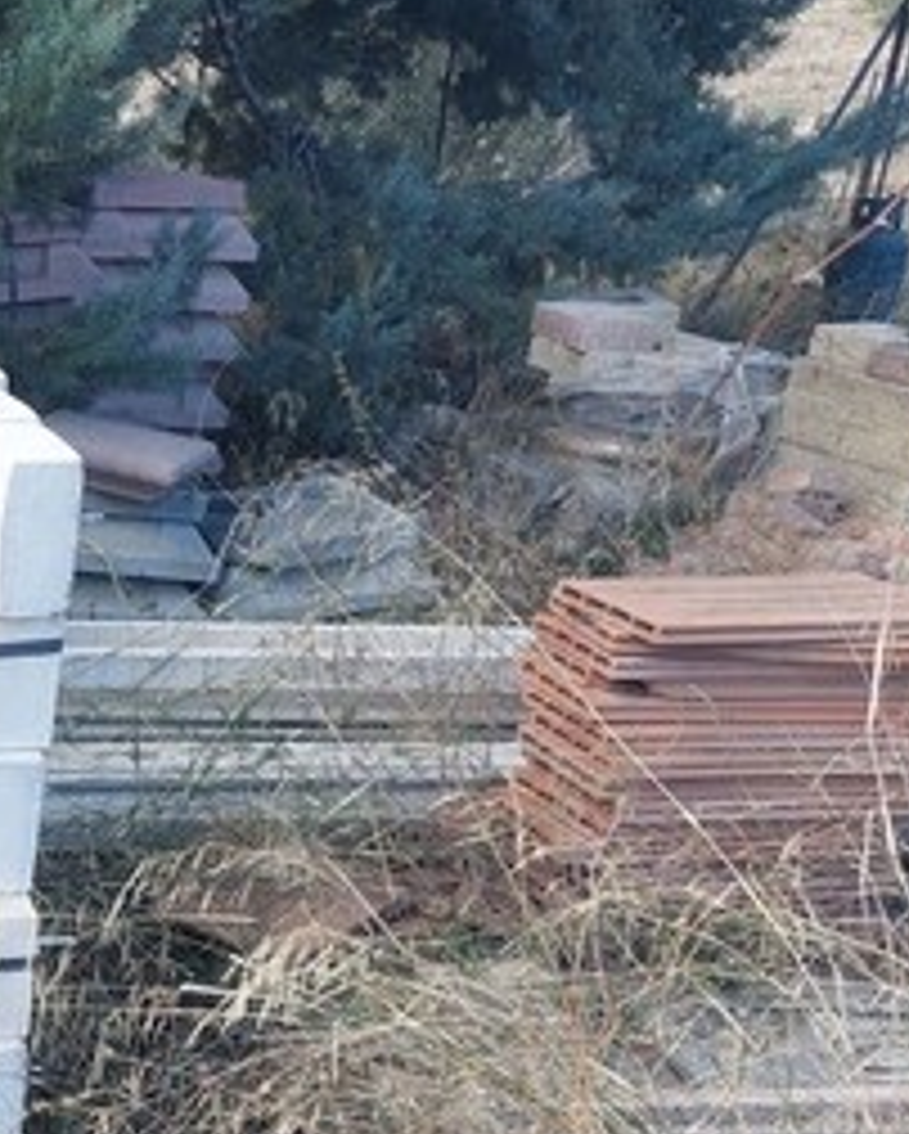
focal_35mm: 58
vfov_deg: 31.9
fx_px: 1948
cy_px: 832
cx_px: -346
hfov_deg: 22.7
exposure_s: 1/171
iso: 25
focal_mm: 5.23
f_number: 1.8
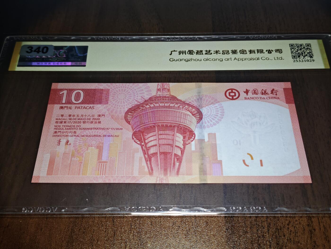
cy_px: 124
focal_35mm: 50
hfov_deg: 38.2
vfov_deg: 29.1
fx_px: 478
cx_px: 166
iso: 125
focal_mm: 5.85
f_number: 1.63
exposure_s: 1/100
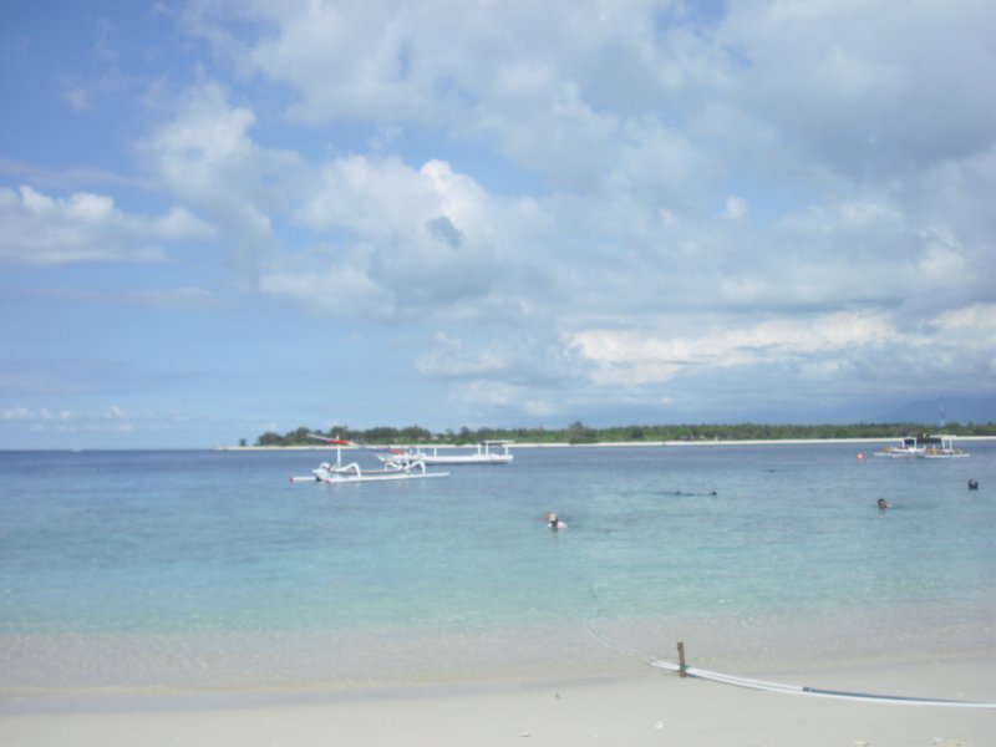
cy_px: 374
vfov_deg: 37.7
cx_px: 498
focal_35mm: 38
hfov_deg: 49.0
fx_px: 1093
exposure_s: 1/400
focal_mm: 6.2
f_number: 8
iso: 100
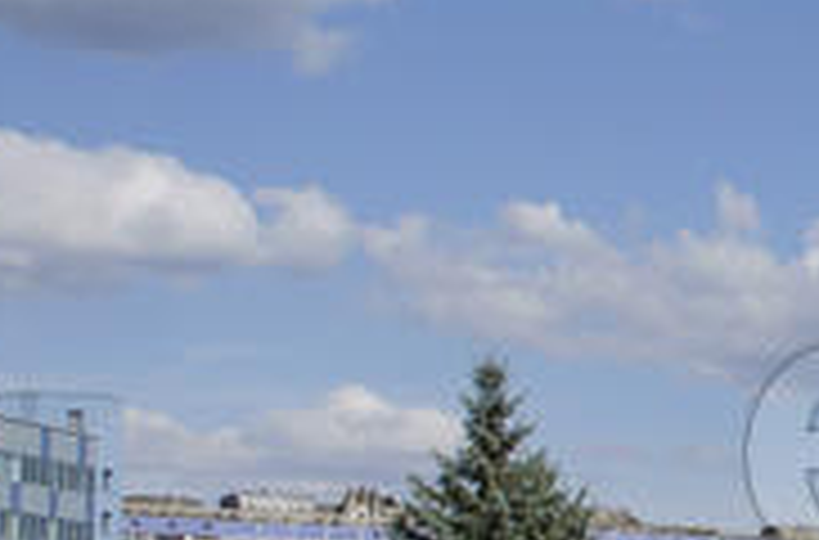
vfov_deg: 10.4
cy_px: 454
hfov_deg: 13.6
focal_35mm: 130
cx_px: 1616
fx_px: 2947
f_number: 8
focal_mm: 18
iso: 100
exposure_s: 1/640
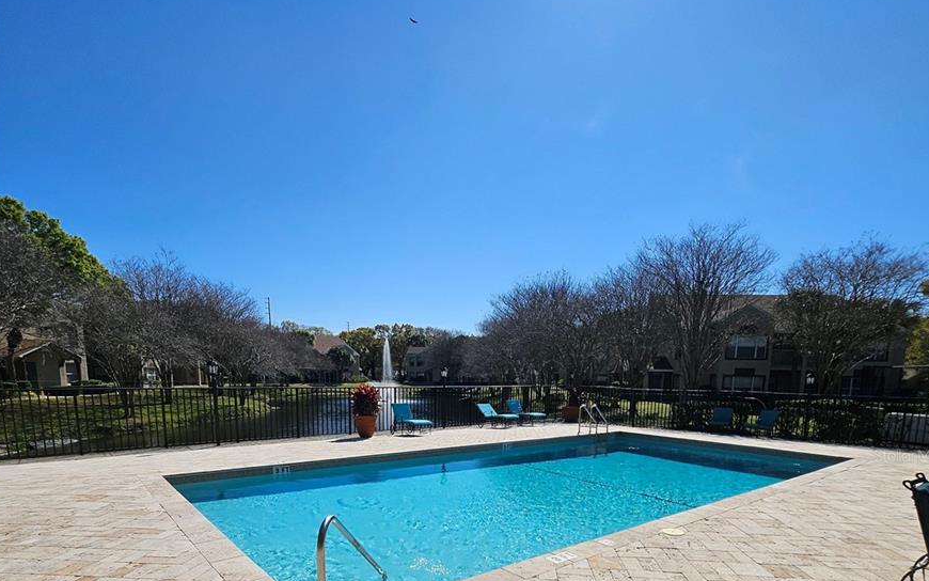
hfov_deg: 88.0
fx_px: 481
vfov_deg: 58.1
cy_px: 455
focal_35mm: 19
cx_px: 469
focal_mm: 1.74
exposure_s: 1/3750
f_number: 2.2
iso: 32
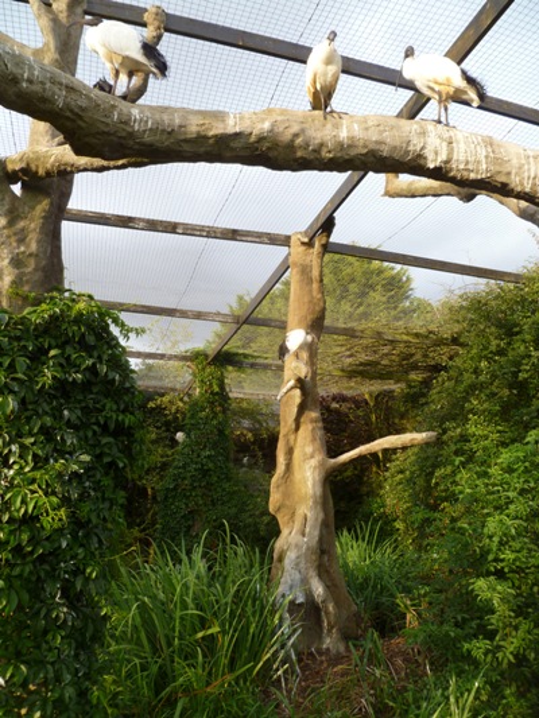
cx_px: 270
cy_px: 359
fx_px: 581
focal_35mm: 28
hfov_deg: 49.8
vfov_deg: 63.4
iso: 80
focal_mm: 5
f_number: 3.3
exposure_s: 1/60
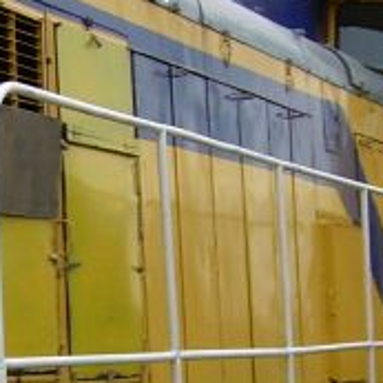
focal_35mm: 155
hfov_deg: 11.1
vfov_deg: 11.2
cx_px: -46
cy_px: 308
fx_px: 1940
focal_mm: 6.3
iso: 50
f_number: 2.8
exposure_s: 1/32.7
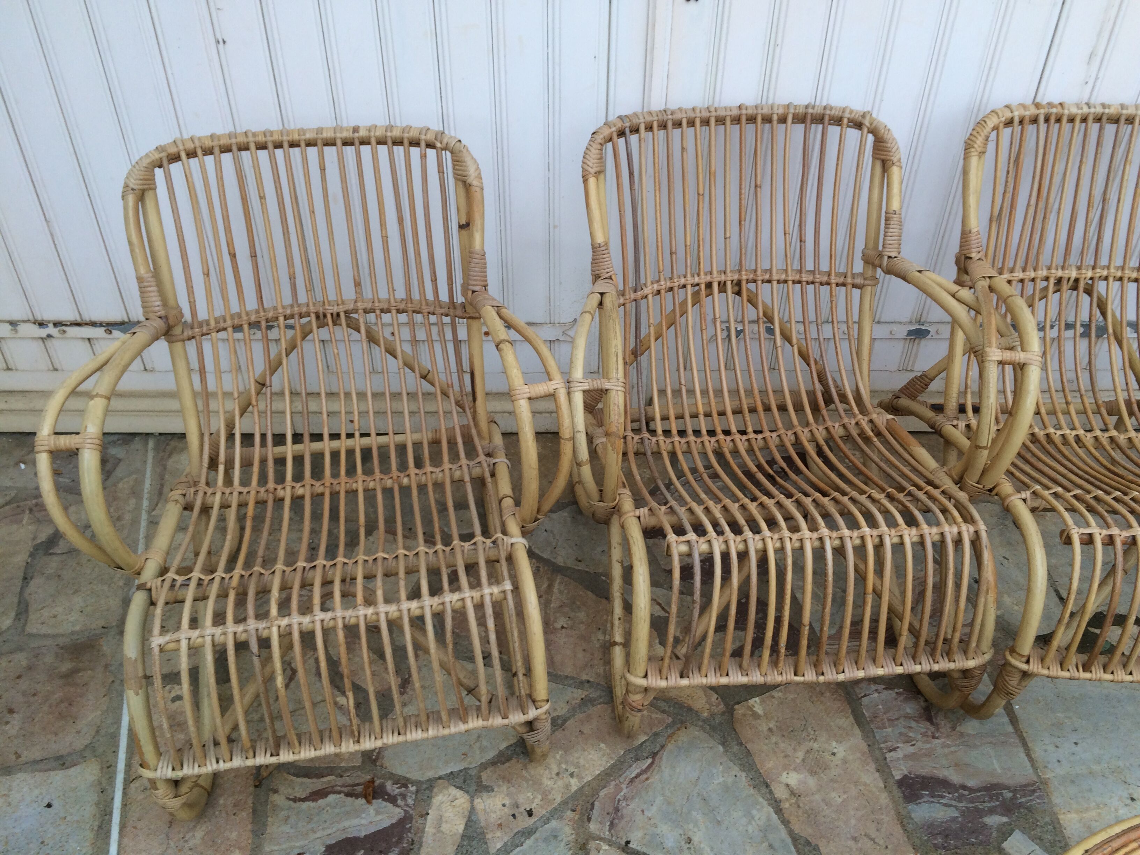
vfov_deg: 48.2
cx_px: 570
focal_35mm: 29
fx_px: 955
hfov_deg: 61.7
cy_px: 428
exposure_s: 1/50
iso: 50
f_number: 2.2
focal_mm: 4.15
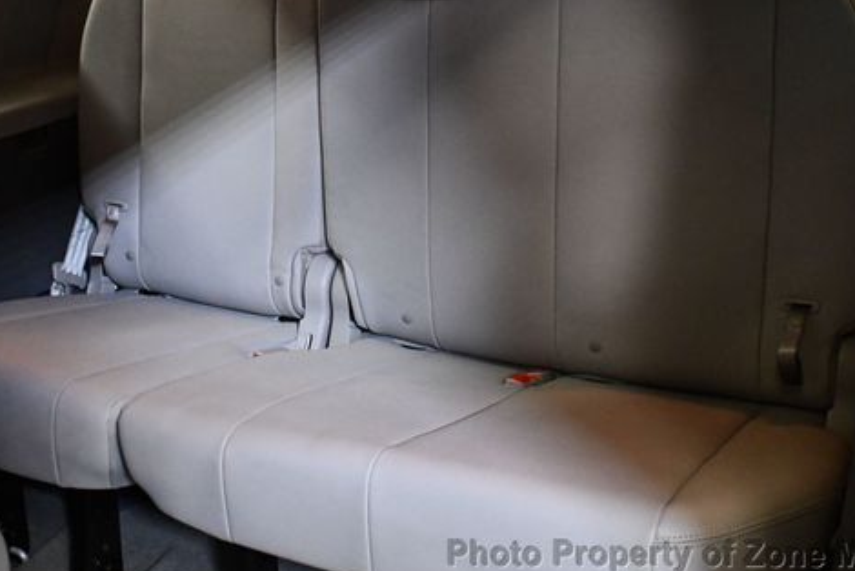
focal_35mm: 49
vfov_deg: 27.4
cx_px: 426
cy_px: 200
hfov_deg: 40.3
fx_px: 1164
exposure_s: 1/80
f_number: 3.5
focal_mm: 18
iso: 3200
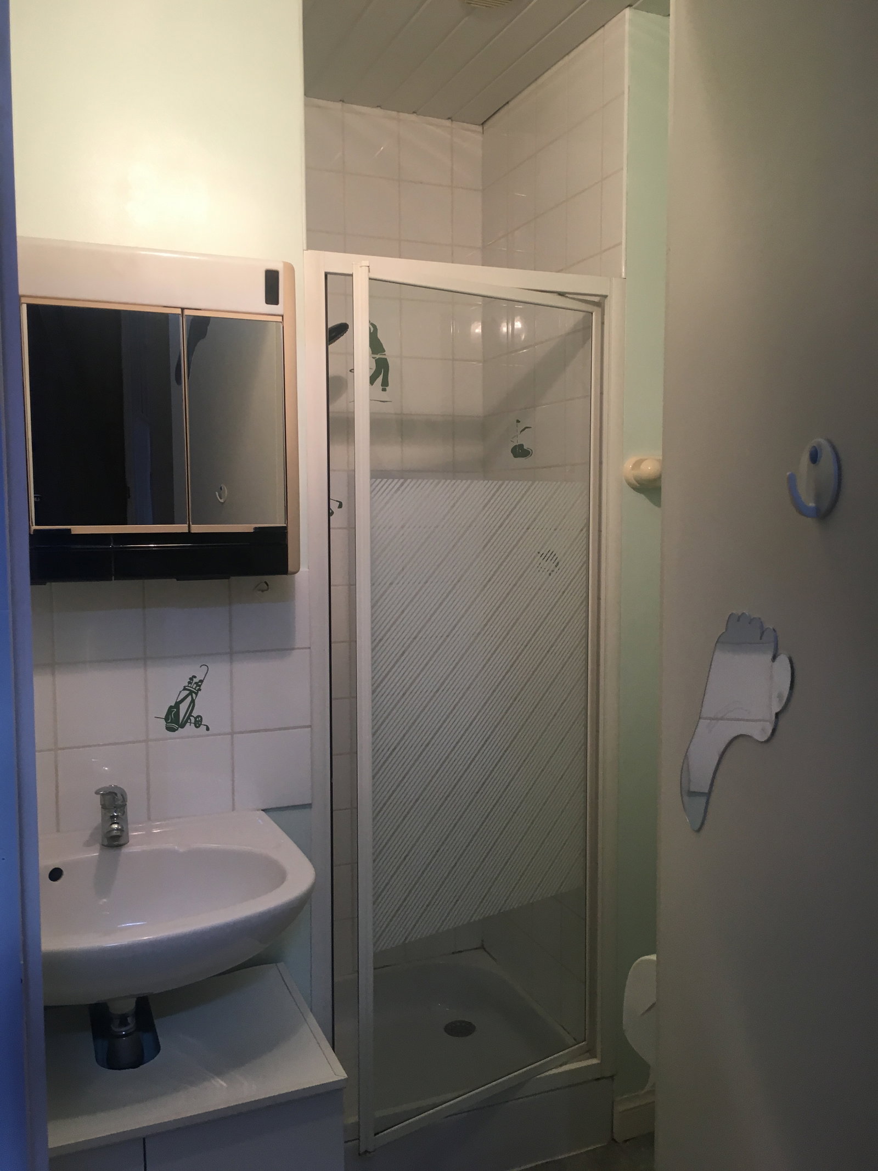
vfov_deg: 61.7
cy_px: 586
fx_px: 981
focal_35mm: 29
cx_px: 439
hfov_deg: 48.2
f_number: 2.2
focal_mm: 4.15
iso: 80
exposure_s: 1/33
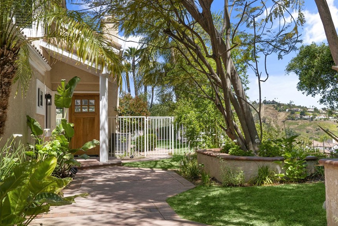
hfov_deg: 49.4
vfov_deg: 34.2
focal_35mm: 39
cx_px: 196
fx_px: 366
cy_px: 103
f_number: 8
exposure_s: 1/320
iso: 100
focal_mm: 33
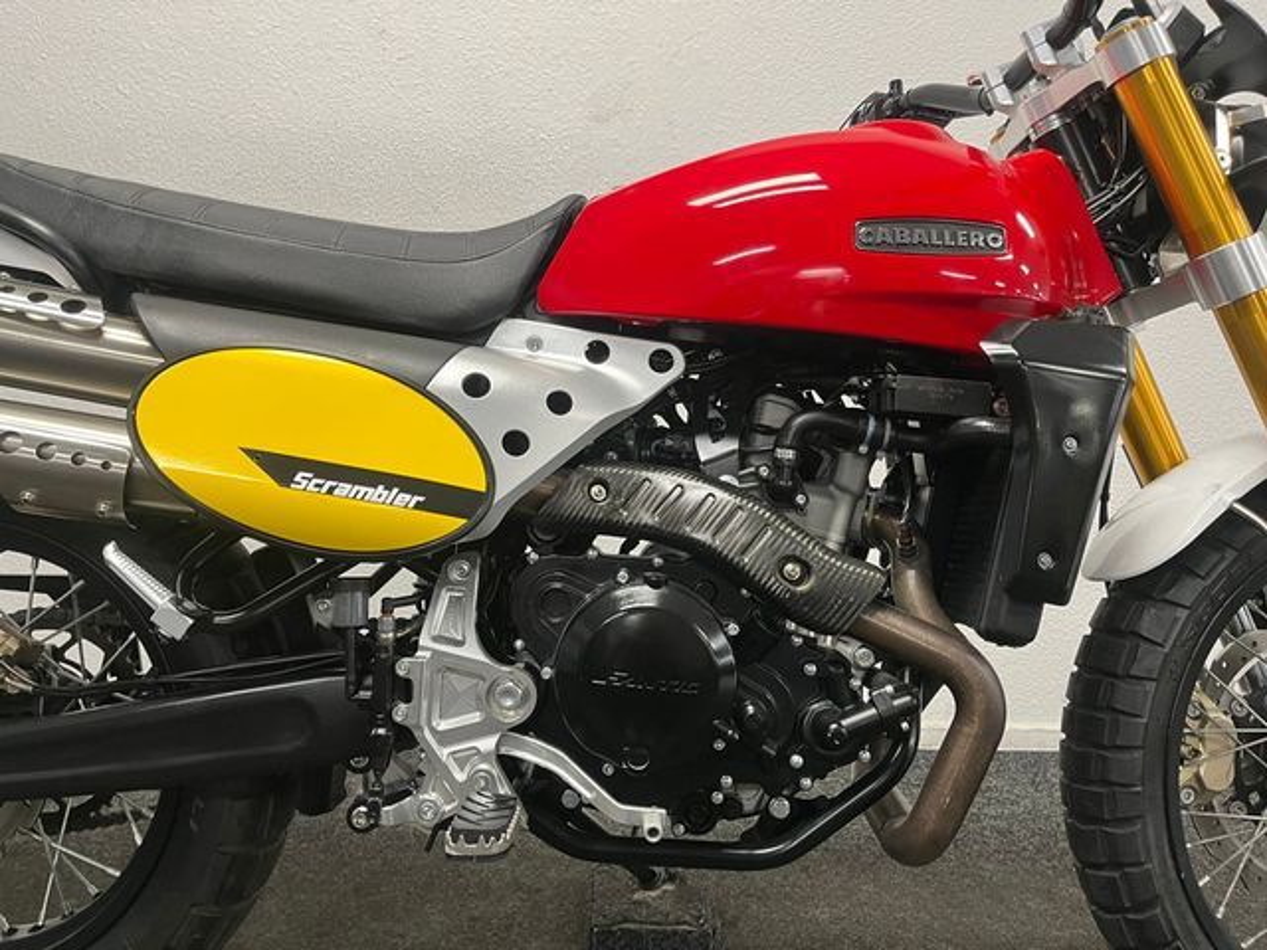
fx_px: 952
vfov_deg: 53.1
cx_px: 634
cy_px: 475
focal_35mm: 26
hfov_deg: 67.3
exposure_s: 1/50
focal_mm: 5.1
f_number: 1.6
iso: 125
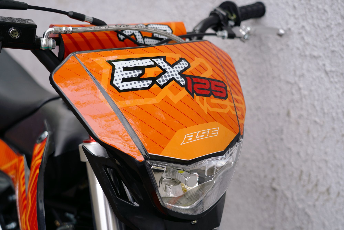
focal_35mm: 48
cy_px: 115
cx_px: 172
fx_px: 459
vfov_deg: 28.1
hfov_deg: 41.1
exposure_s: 1/160
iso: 100
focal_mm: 48
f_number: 4
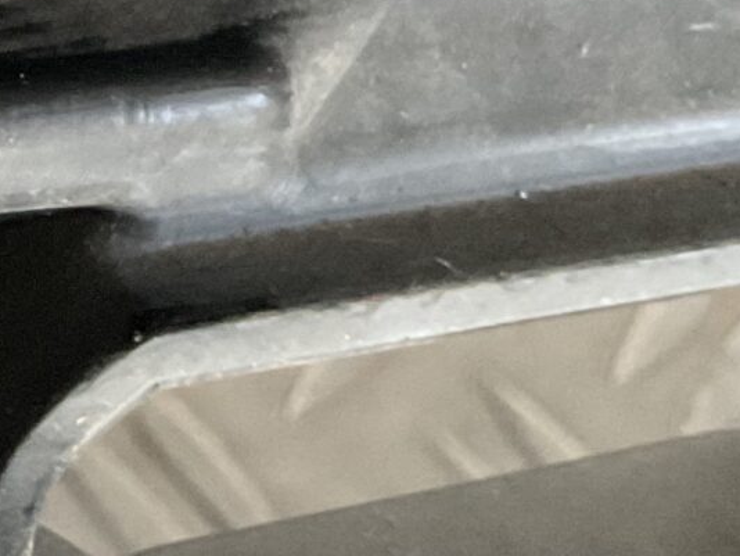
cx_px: -542
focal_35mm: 139
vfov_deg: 10.1
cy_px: -420
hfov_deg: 13.0
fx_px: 2973
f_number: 1.8
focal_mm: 3
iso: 250
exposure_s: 1/50
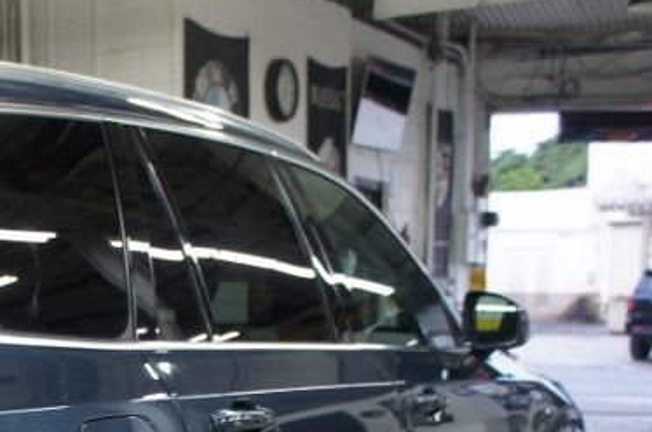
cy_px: 541
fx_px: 1338
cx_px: -139
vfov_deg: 17.4
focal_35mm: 74
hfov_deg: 24.7
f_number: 3.5
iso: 250
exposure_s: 1/30
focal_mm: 18
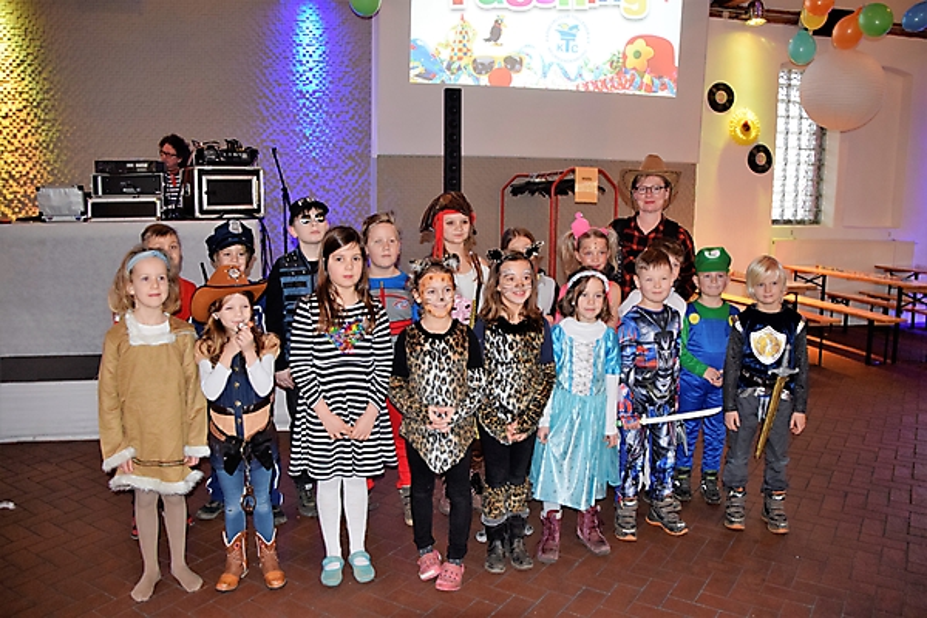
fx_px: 772
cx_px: 464
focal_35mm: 30
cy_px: 309
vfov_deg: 43.6
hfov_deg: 61.9
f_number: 3.5
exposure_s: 1/60
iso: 1800
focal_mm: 20
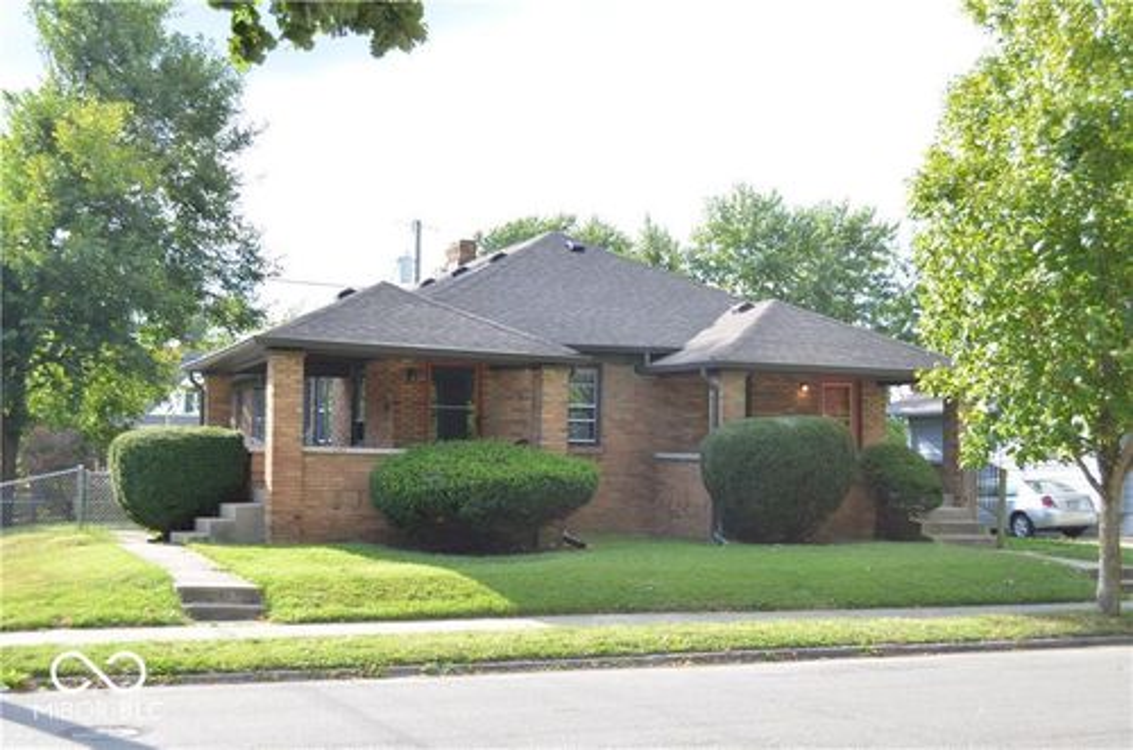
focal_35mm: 45
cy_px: 375
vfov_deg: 29.7
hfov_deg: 43.7
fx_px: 1413
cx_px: 566
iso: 160
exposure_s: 1/125
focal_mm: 30
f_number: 5.6
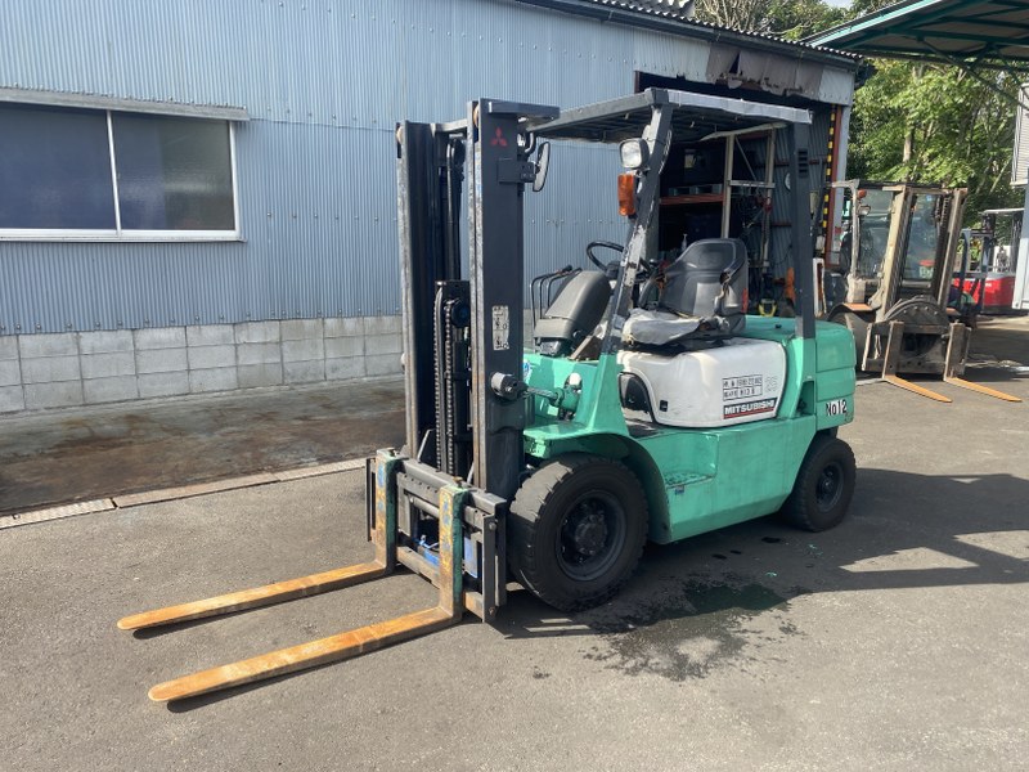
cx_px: 514
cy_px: 386
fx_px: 773
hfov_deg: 67.3
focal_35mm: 26
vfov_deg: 53.1
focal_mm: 4.25
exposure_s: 1/711
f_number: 1.8
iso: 32
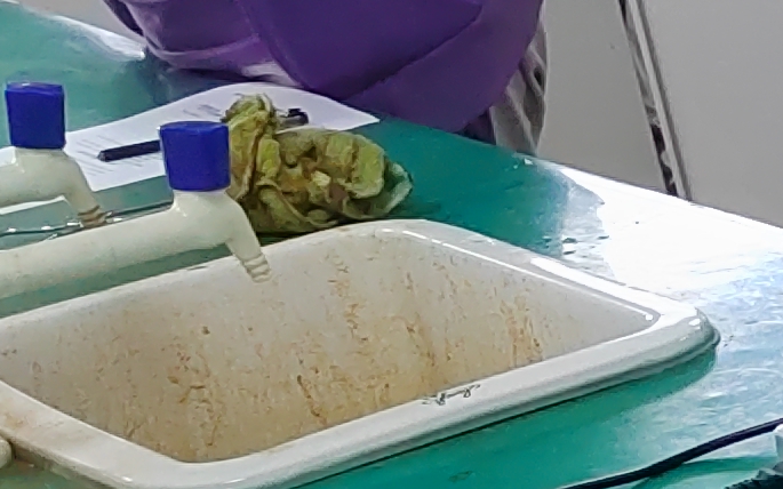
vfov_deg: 9.3
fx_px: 2966
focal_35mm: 139
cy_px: 651
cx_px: 1923
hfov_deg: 11.9
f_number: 1.9
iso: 1000
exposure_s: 1/60
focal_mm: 5.52
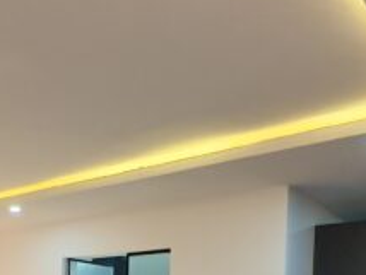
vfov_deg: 25.1
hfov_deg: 35.6
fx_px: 540
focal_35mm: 51
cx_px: 48
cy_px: 348
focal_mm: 2.22
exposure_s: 1/50
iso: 400
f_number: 2.2
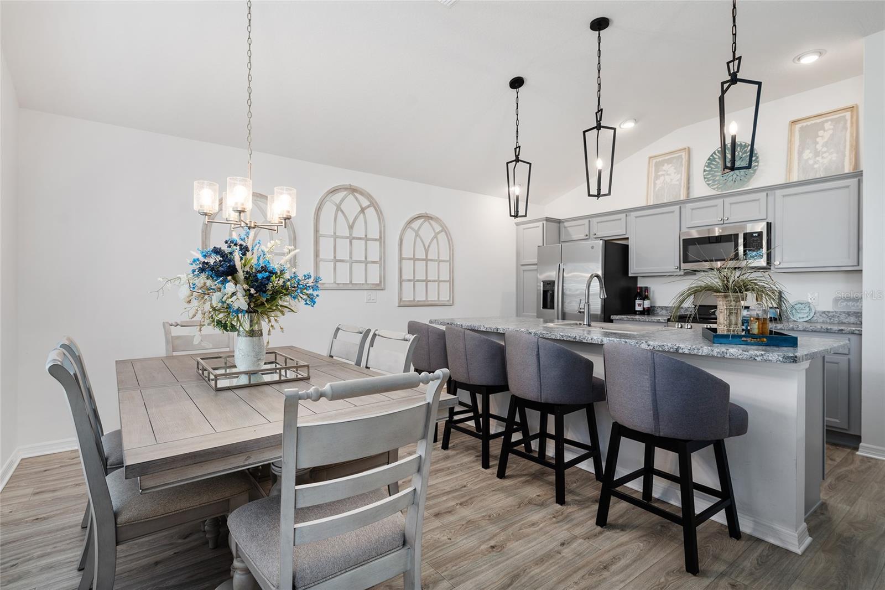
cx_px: 442
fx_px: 442
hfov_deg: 90.0
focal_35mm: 18
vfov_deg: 67.4
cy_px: 295
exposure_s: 1/4
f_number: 6.3
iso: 125
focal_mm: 18
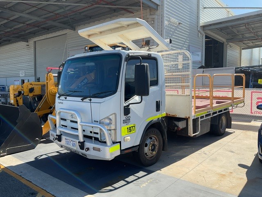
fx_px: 219
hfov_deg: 61.7
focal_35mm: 29
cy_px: 98
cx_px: 131
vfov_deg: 48.2
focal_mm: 3
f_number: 1.8
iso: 16
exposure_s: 1/1279
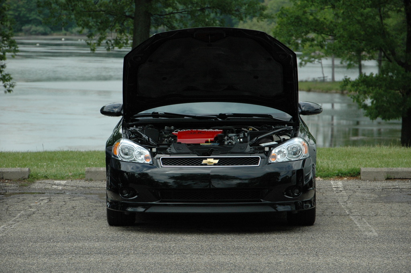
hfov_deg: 13.7
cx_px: 206
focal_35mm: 150
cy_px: 136
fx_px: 1711
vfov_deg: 9.1
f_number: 5.6
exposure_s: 1/1600
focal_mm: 100
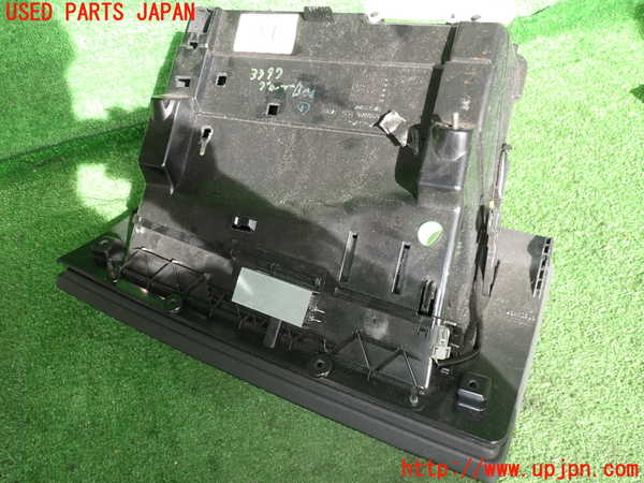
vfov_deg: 46.8
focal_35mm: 30
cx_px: 322
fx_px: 558
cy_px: 242
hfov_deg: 60.0
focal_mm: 5.4
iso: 100
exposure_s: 1/100
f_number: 2.3
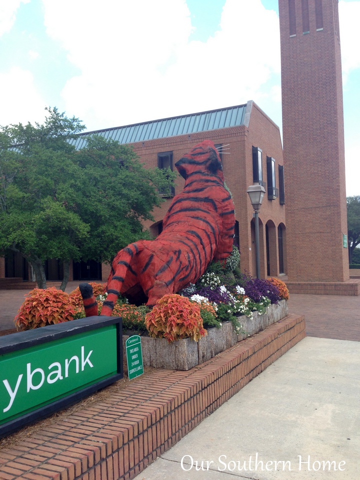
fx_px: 458
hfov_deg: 42.9
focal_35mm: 33
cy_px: 240
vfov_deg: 55.4
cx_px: 180
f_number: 2.4
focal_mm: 4.12
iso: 50
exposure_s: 1/559
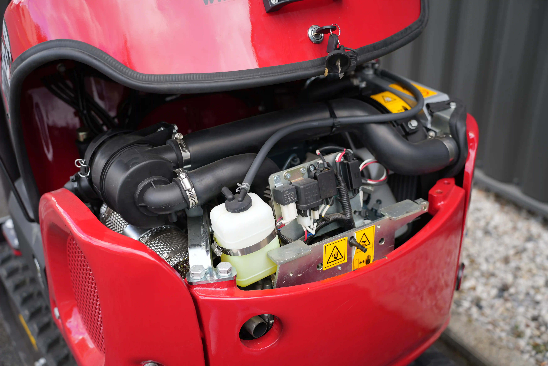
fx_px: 639
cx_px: 274
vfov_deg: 31.9
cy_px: 183
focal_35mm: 42
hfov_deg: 46.4
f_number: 2.8
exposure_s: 1/200
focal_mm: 42
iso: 100
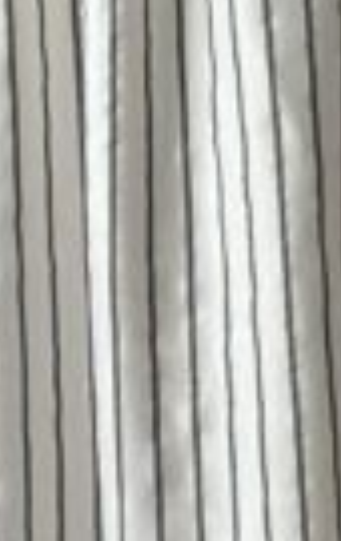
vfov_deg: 6.9
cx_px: 273
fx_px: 4452
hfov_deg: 4.4
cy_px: -273
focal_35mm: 301
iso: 125
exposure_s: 1/82
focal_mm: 6.86
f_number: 1.78
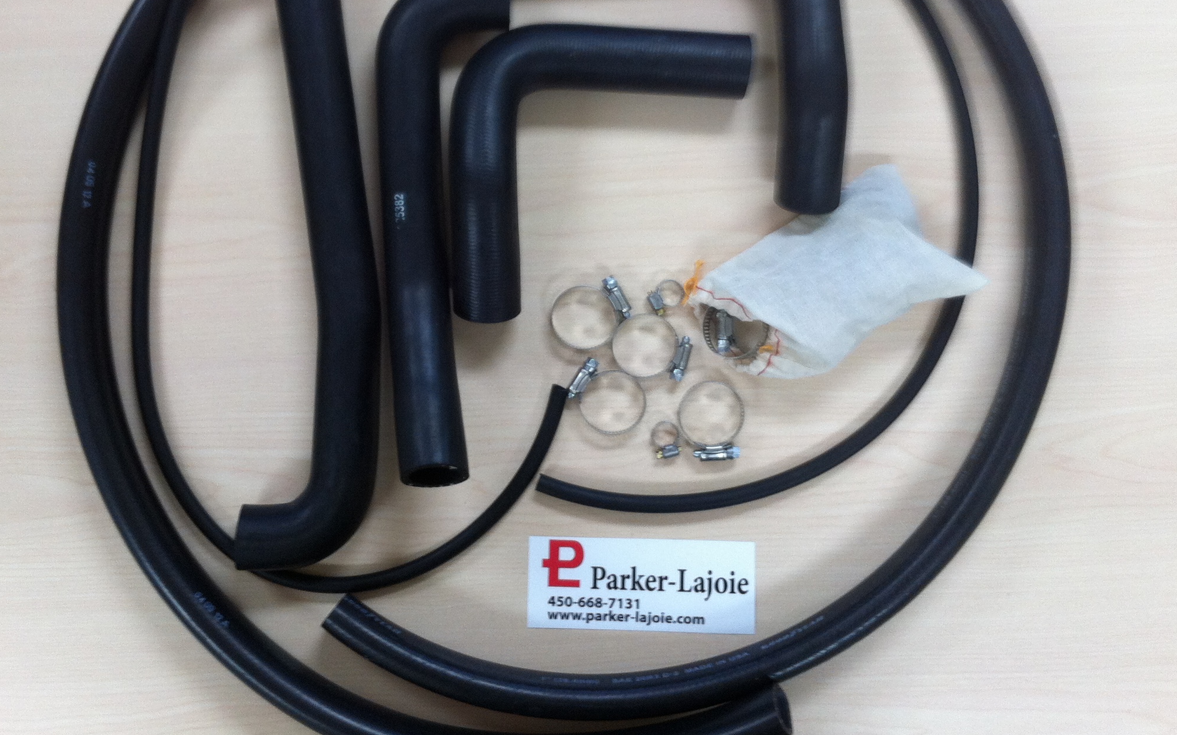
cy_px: 262
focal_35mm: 48
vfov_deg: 26.8
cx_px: 533
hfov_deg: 41.8
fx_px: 1540
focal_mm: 3.85
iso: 80
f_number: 2.8
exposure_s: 1/17
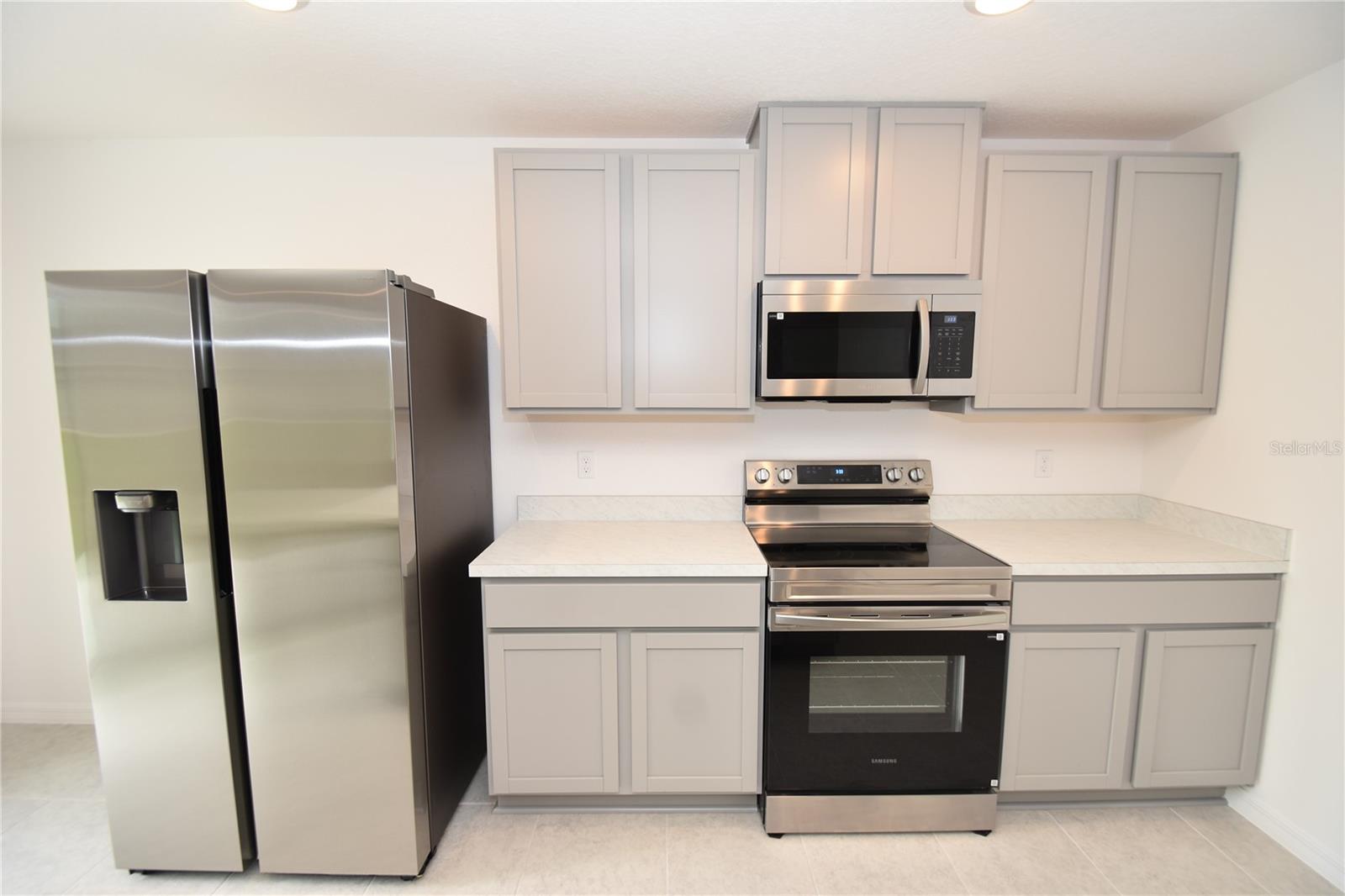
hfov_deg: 100.4
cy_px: 448
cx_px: 672
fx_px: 560
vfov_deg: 77.3
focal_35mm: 15
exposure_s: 1/60
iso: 200
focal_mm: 10
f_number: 4
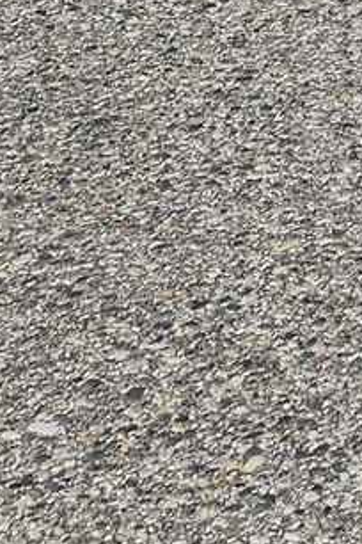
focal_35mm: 180
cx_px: 1095
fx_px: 2715
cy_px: -905
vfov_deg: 9.6
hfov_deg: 6.9
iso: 25
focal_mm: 5.4
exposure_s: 1/2790
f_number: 1.8
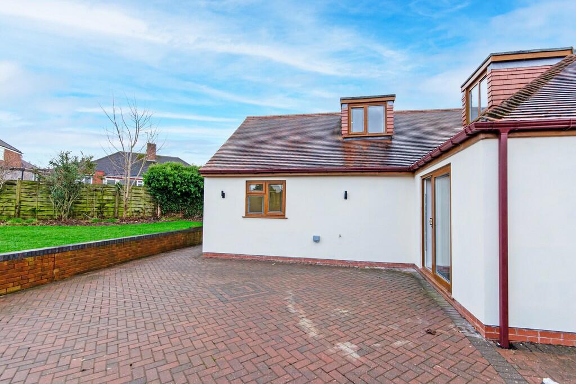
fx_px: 264
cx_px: 288
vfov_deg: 72.1
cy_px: 192
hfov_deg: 95.0
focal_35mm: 16
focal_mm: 11
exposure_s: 1/125
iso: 400
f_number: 9
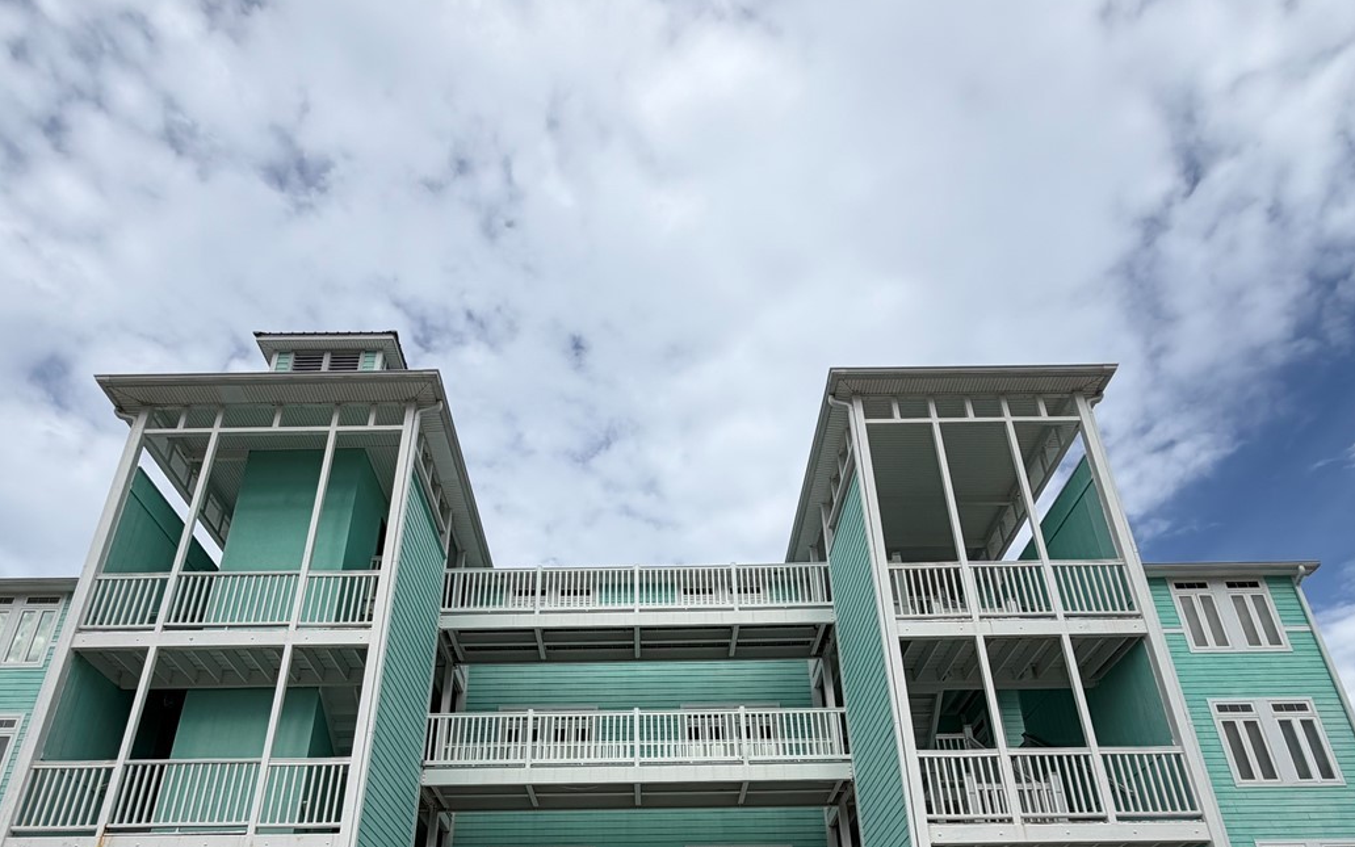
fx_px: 849
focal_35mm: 23
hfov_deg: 77.1
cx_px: 650
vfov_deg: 48.5
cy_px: 730
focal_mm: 2.22
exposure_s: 1/955
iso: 20
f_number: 2.2
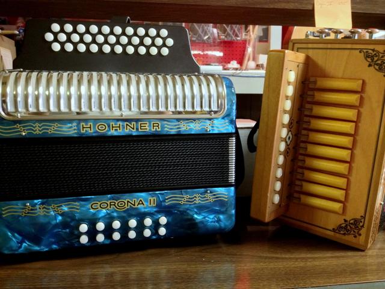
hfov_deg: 52.6
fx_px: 389
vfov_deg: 40.7
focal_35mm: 35
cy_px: 144
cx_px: 192
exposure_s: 1/17
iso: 400
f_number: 2.4
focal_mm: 4.28
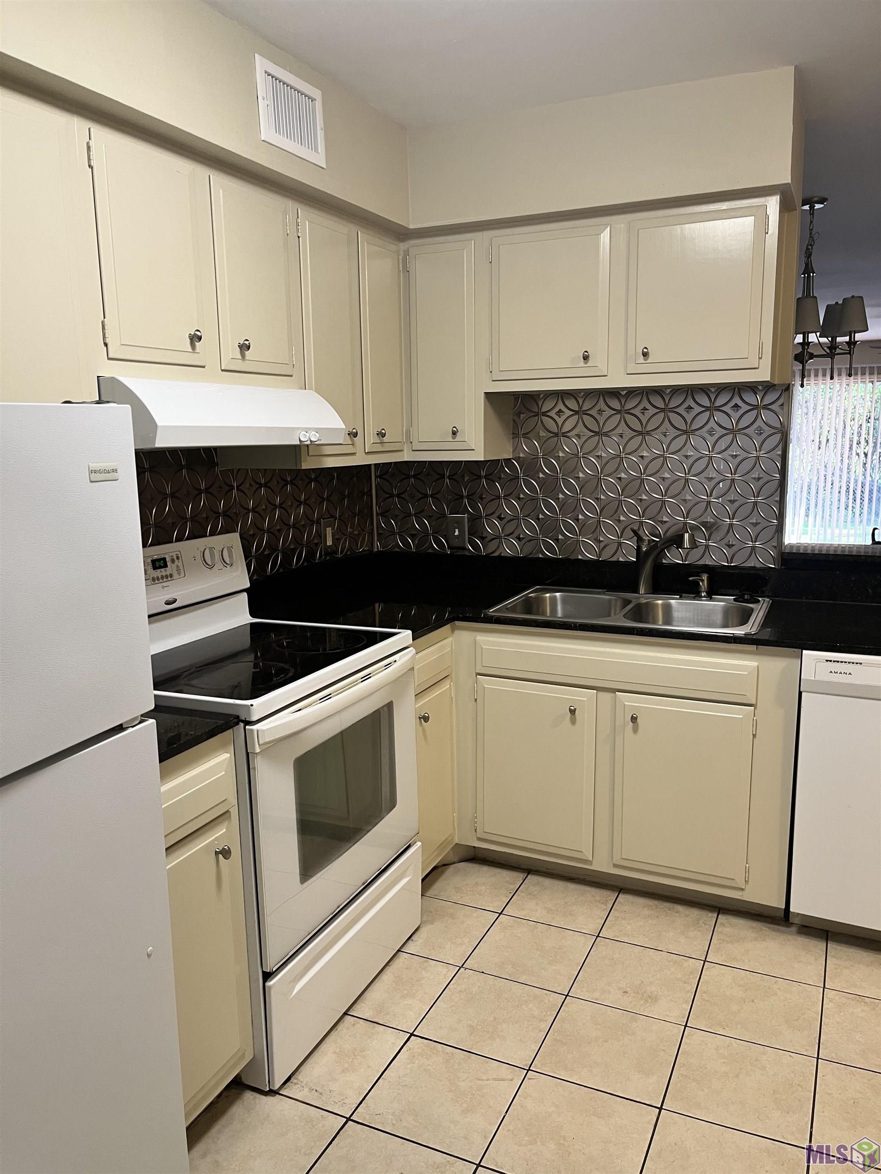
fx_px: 882
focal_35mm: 26
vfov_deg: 67.3
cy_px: 587
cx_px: 440
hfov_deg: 53.1
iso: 100
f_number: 1.6
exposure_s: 1/60
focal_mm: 5.1
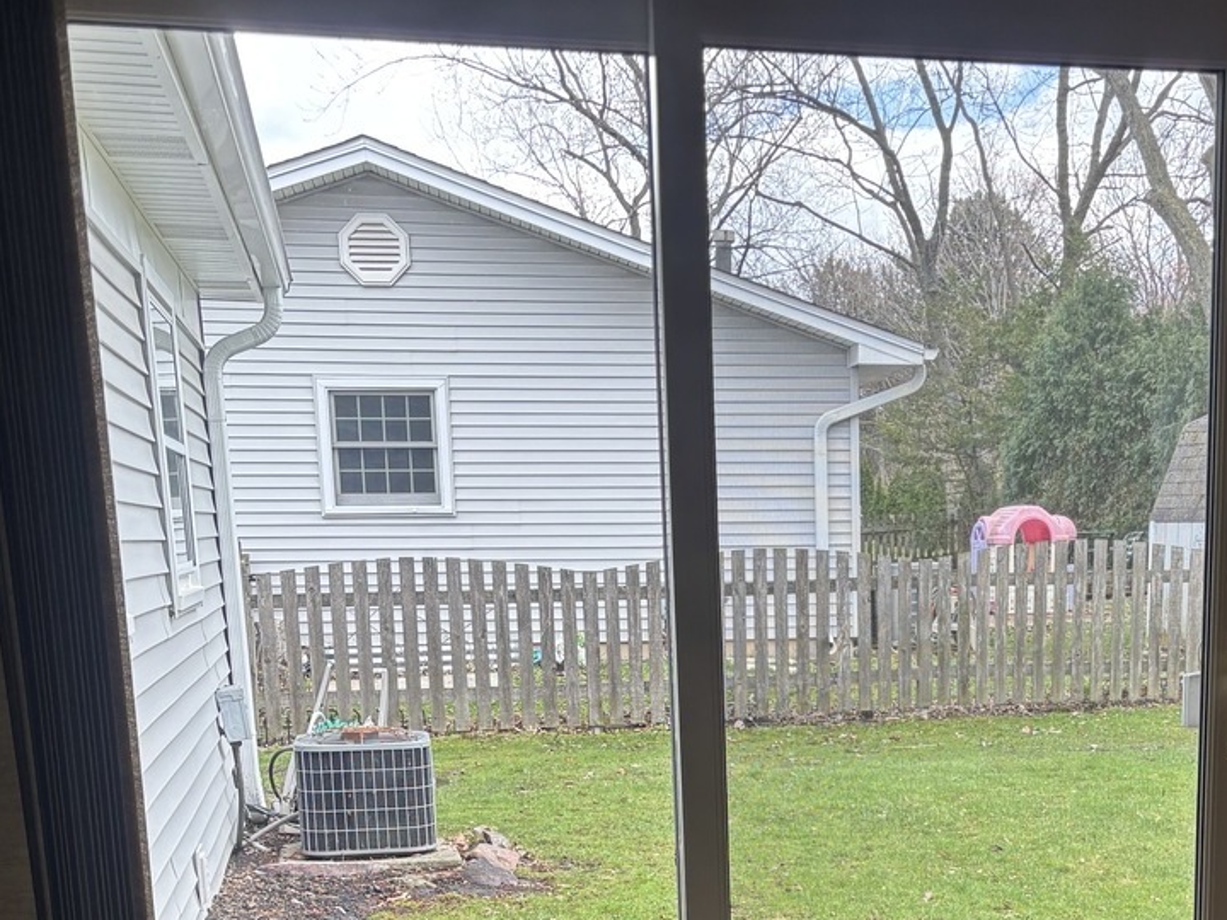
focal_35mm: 52
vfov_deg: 26.5
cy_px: 918
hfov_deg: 36.3
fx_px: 1843
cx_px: 855
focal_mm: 5.96
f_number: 1.6
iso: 40
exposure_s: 1/146
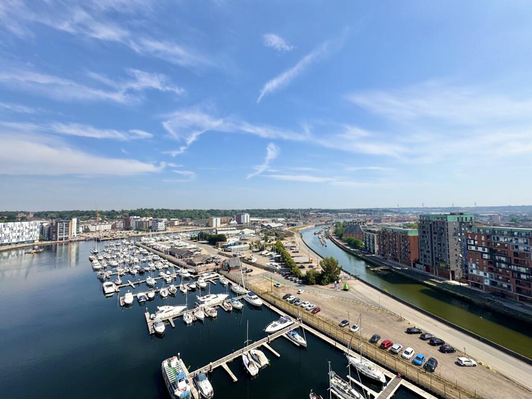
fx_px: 215
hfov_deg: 102.1
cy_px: 200
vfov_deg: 85.7
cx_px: 266
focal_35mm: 14
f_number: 2.2
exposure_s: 1/3390
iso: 50
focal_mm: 2.22
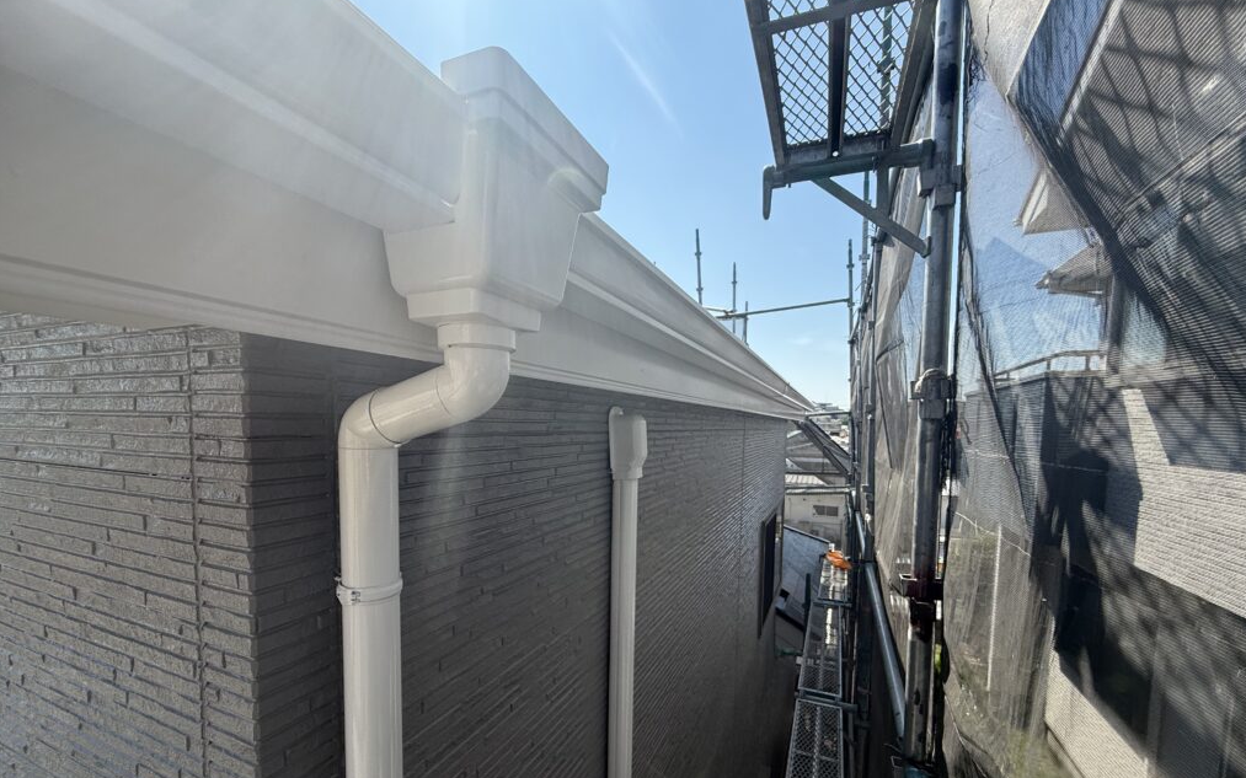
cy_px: 458
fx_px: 509
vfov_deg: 74.1
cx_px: 626
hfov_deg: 101.5
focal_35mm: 15
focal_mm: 2.22
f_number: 2.2
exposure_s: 1/1189
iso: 64
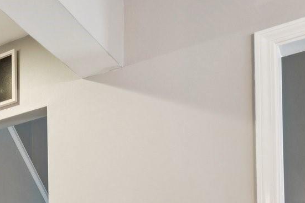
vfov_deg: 21.5
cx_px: -139
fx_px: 441
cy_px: 311
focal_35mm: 52
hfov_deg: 27.7
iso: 160
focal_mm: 14
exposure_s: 1/6
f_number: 7.1
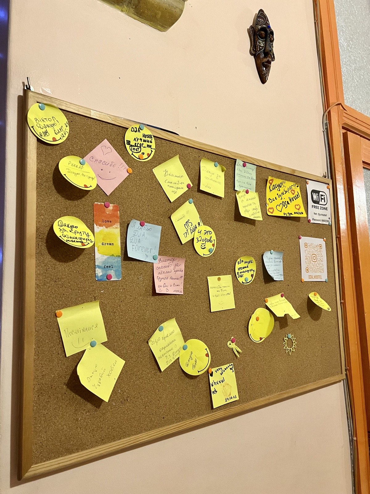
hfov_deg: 53.1
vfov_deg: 67.3
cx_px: 185
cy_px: 247
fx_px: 371
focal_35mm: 26
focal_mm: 5.7
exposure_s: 1/50
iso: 320
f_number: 1.5
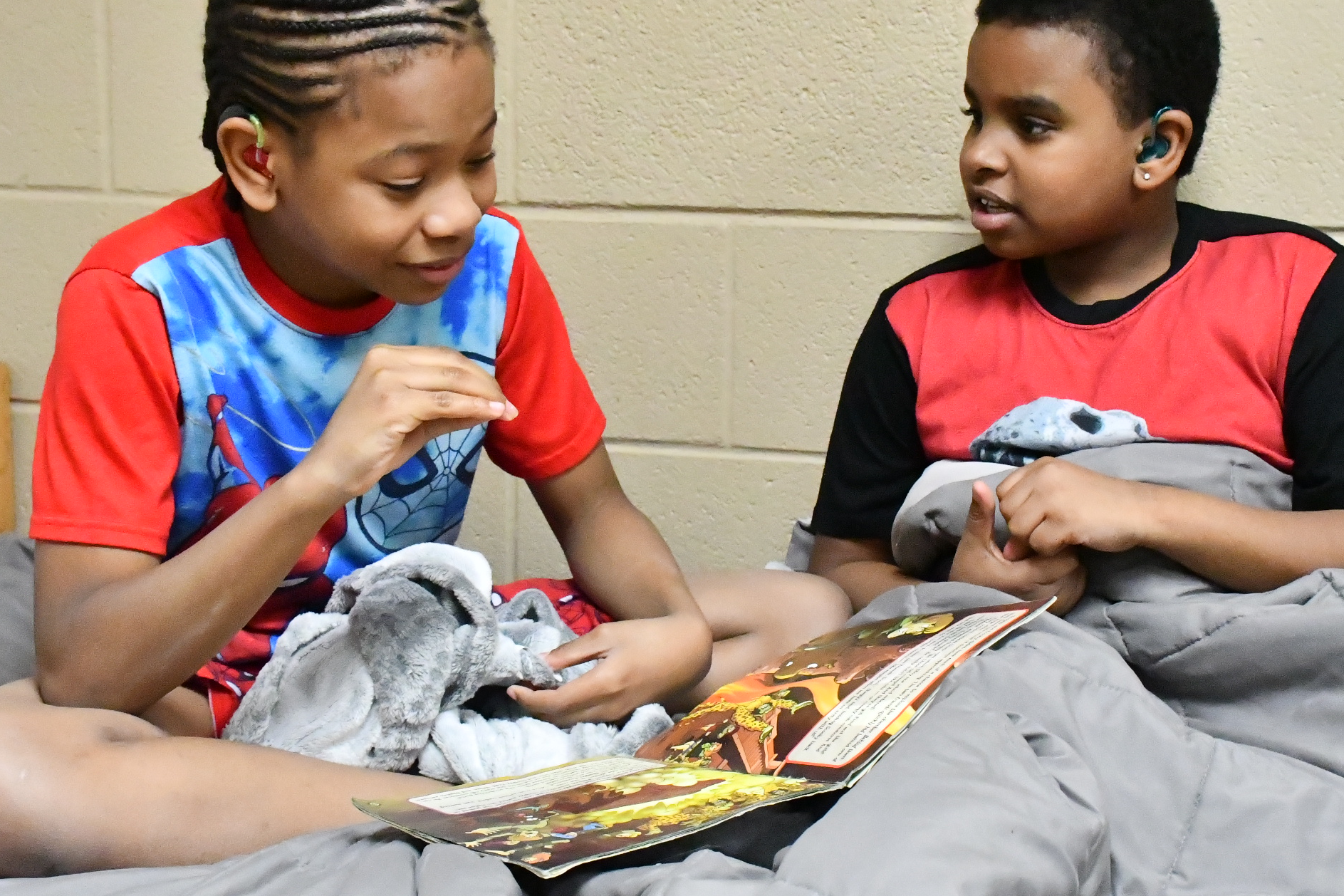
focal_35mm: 59
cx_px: 743
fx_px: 2202
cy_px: 433
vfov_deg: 23.0
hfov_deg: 33.9
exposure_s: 1/320
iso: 12800
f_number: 6.3
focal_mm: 27
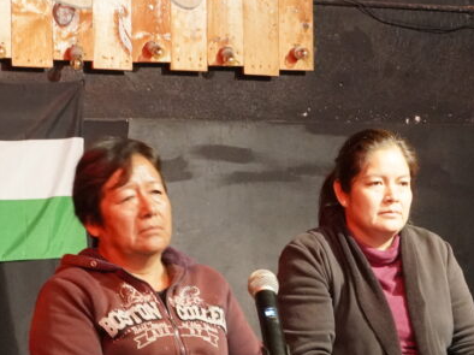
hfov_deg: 16.9
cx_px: 344
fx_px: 1591
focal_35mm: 116
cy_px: 212
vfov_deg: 12.7
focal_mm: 31
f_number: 8
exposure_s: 1/5
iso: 3200
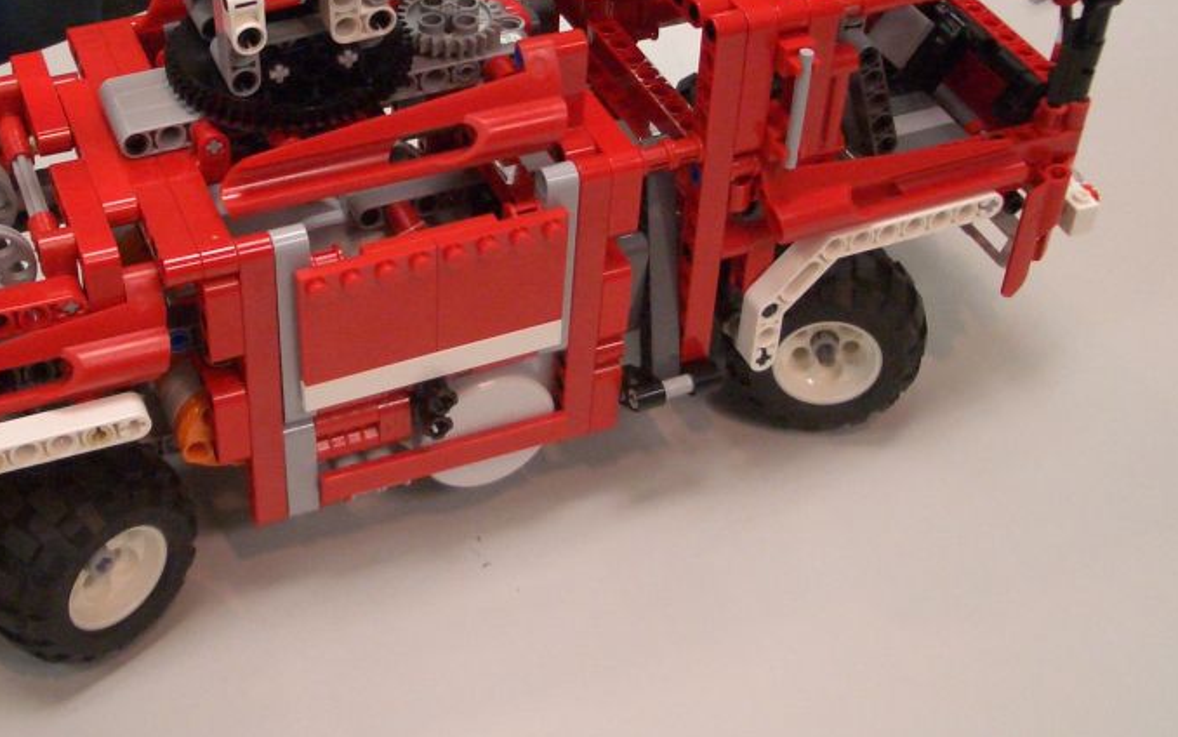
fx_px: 1798
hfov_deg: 36.1
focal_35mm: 56
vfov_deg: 23.1
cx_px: 464
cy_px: 256
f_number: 2.6
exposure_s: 1/80
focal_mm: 5.8
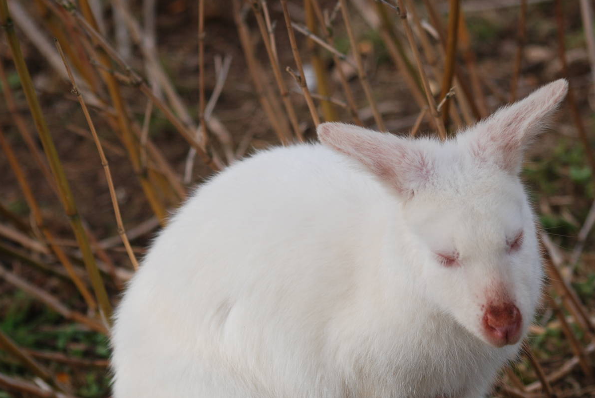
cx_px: 347
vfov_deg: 6.8
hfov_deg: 10.2
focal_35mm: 201
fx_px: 3326
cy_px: 264
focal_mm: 100
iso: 110
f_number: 4.2
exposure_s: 1/500
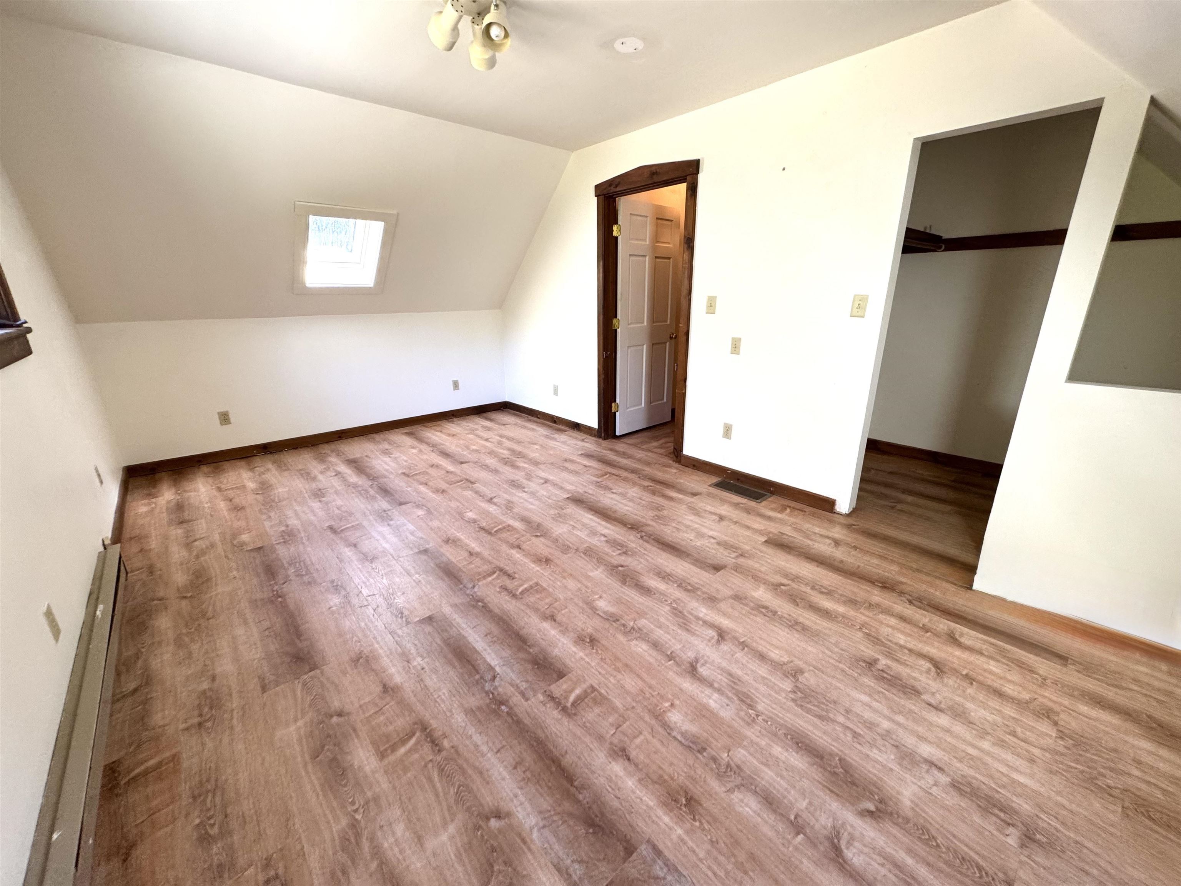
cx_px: 590
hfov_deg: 102.1
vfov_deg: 85.7
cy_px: 443
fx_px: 478
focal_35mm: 14
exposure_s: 1/99
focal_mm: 2.22
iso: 200
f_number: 2.2
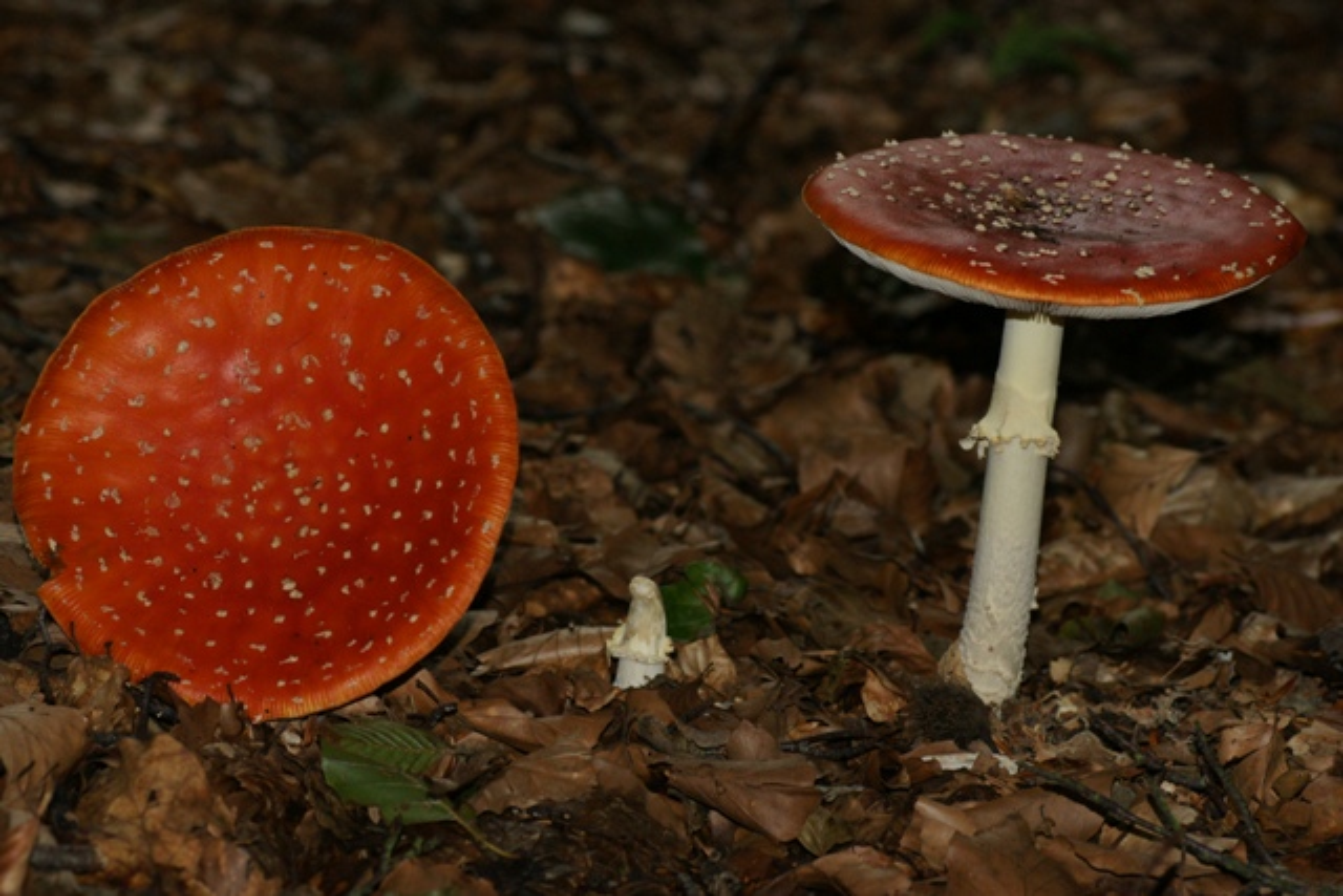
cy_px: 448
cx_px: 672
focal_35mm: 135
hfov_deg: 15.2
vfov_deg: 10.2
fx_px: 5037
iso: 800
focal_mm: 90
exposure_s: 1/200
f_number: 6.3
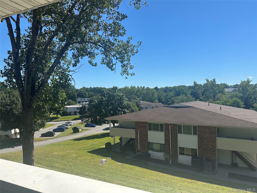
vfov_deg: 56.8
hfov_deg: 71.6
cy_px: 96
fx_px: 178
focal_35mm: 24
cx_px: 128
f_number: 1.78
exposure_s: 1/5263
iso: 80
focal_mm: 6.86
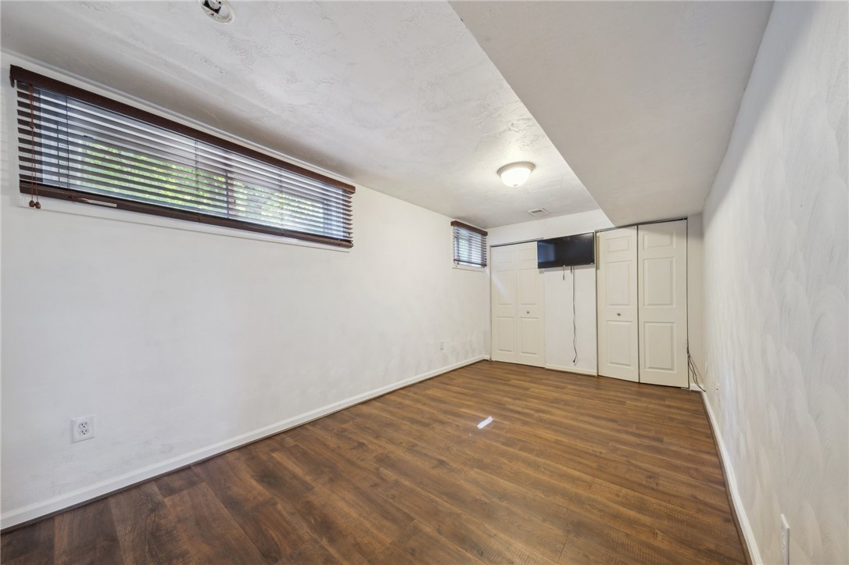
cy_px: 282
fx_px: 283
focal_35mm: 12
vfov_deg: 89.9
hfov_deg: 112.6
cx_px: 424
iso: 50
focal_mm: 12
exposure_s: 6
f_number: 11
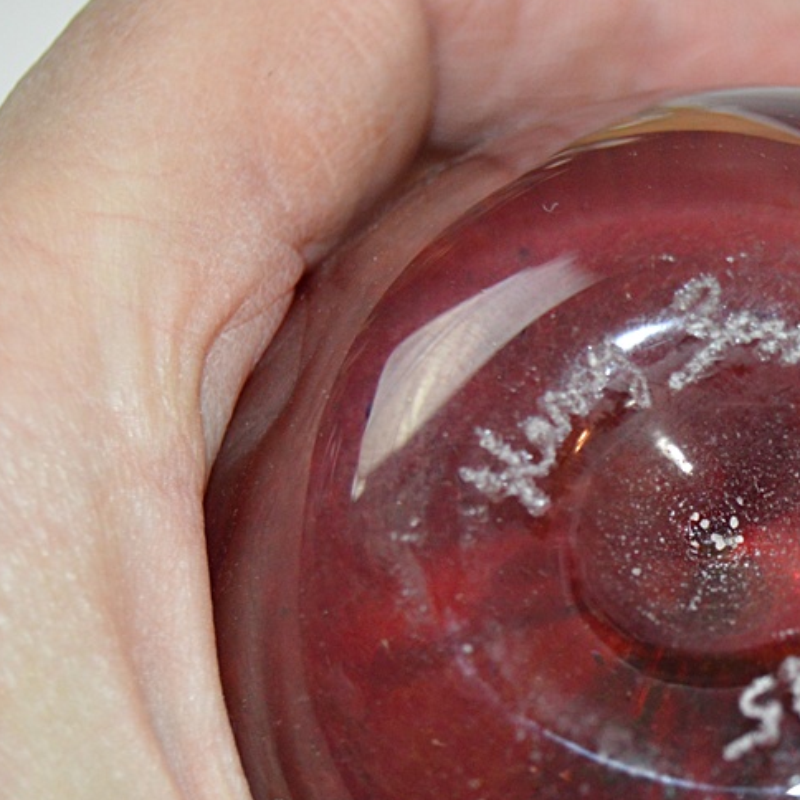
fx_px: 3788
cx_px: 803
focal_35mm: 145
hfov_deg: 11.9
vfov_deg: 12.1
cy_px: 470
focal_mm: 55
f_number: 5.6
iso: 1600
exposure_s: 1/60
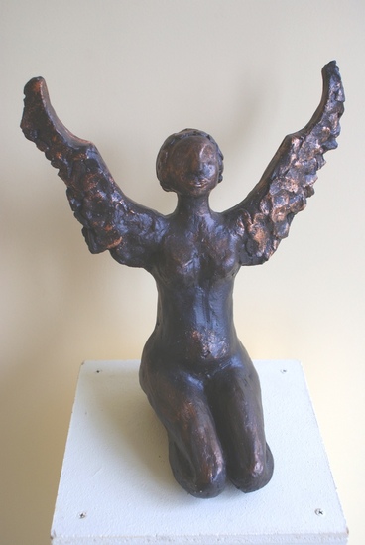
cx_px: 182
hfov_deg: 32.0
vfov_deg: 46.3
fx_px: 636
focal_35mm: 42
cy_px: 272
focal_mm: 28
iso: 250
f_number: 5
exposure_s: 1/50
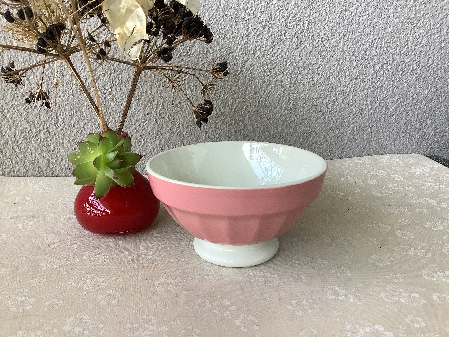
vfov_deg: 45.4
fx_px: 402
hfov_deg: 58.4
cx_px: 224
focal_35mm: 31
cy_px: 168
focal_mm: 3.3
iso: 80
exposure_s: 1/120
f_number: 2.4
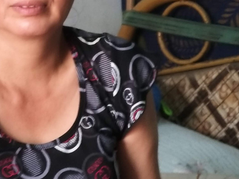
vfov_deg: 10.7
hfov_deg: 14.1
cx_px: 16
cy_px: 17
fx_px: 952
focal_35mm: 138
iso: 200
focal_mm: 5.54
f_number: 2.4
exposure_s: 1/25
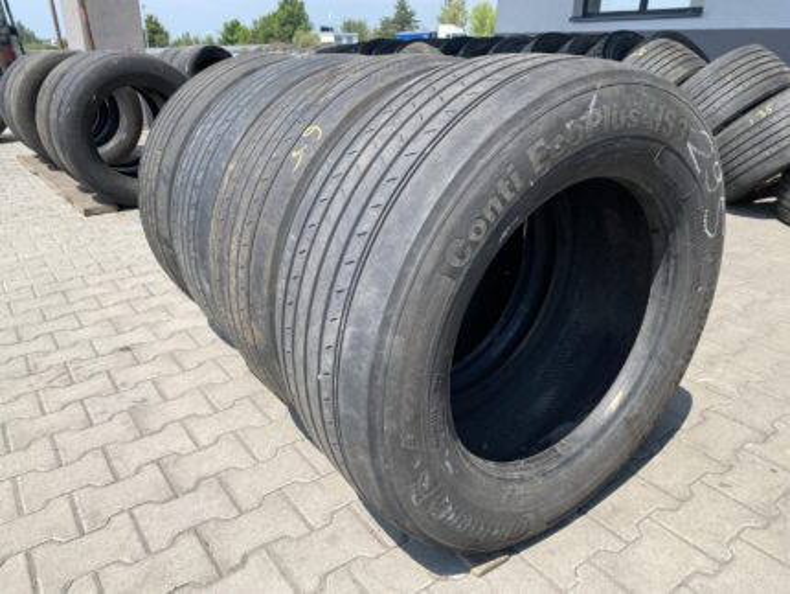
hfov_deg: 67.3
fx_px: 594
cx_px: 395
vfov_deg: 53.1
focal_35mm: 26
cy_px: 297
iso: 32
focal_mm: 4.25
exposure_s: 1/1522
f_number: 1.8
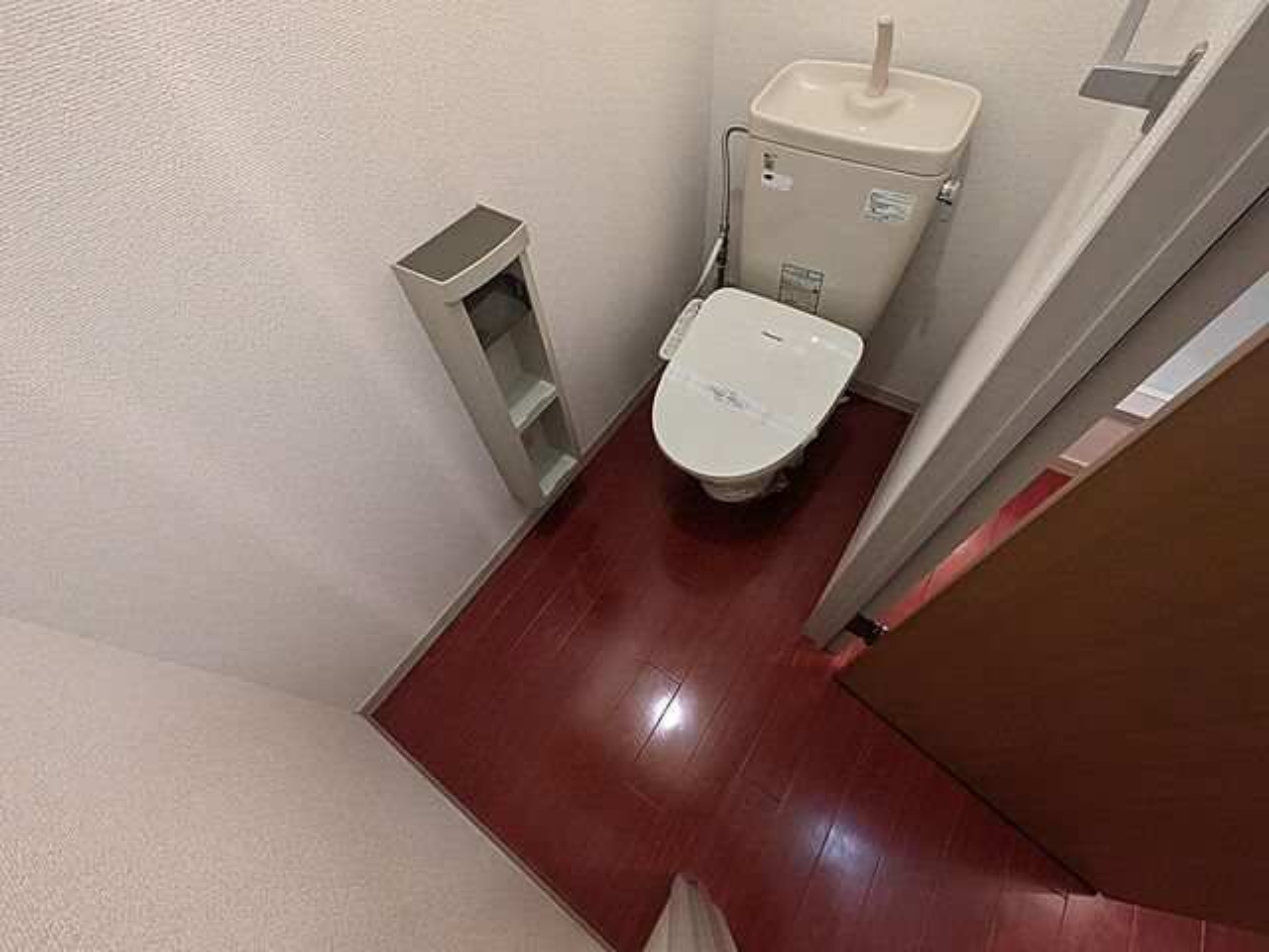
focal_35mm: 14
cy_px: 476
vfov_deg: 85.7
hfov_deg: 102.1
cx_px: 634
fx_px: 513
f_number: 2.2
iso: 423
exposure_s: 1/50
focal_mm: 1.83
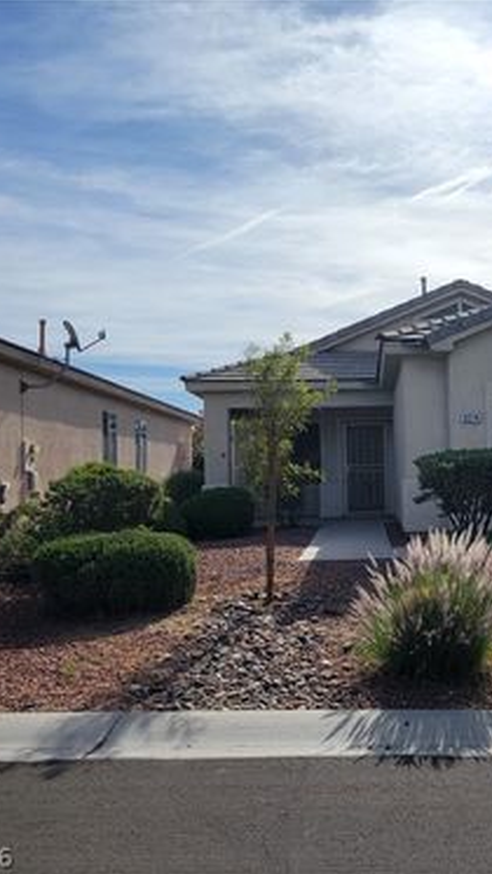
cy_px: 437
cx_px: 473
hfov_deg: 29.5
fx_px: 881
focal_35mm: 38
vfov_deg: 52.8
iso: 40
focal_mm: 5.4
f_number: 1.8
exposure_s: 1/4820
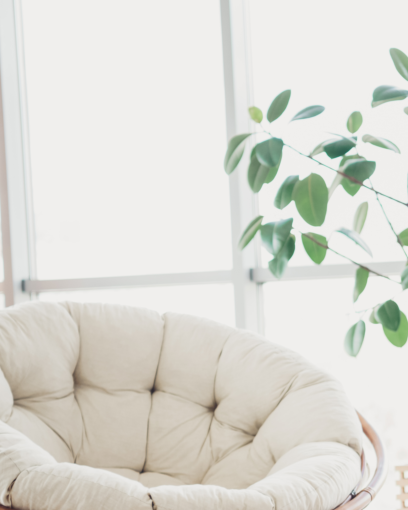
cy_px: 409
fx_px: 1811
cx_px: 472
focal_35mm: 120
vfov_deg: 15.9
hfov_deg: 12.6
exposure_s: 1/200
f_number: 2.8
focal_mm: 50
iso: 800
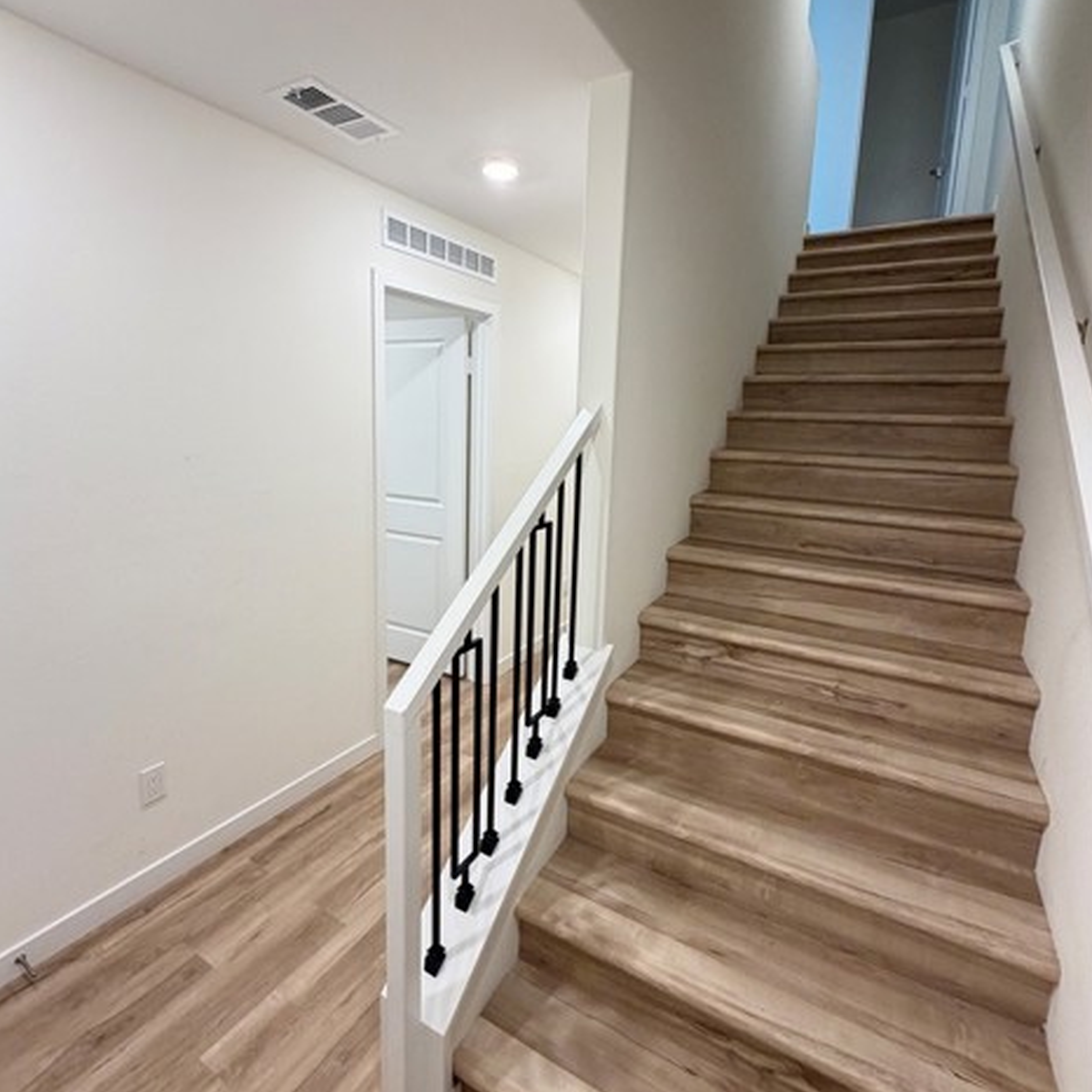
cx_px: 539
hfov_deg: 84.0
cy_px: 513
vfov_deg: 83.9
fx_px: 607
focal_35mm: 17
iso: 200
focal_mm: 2.22
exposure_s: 1/60
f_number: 2.2
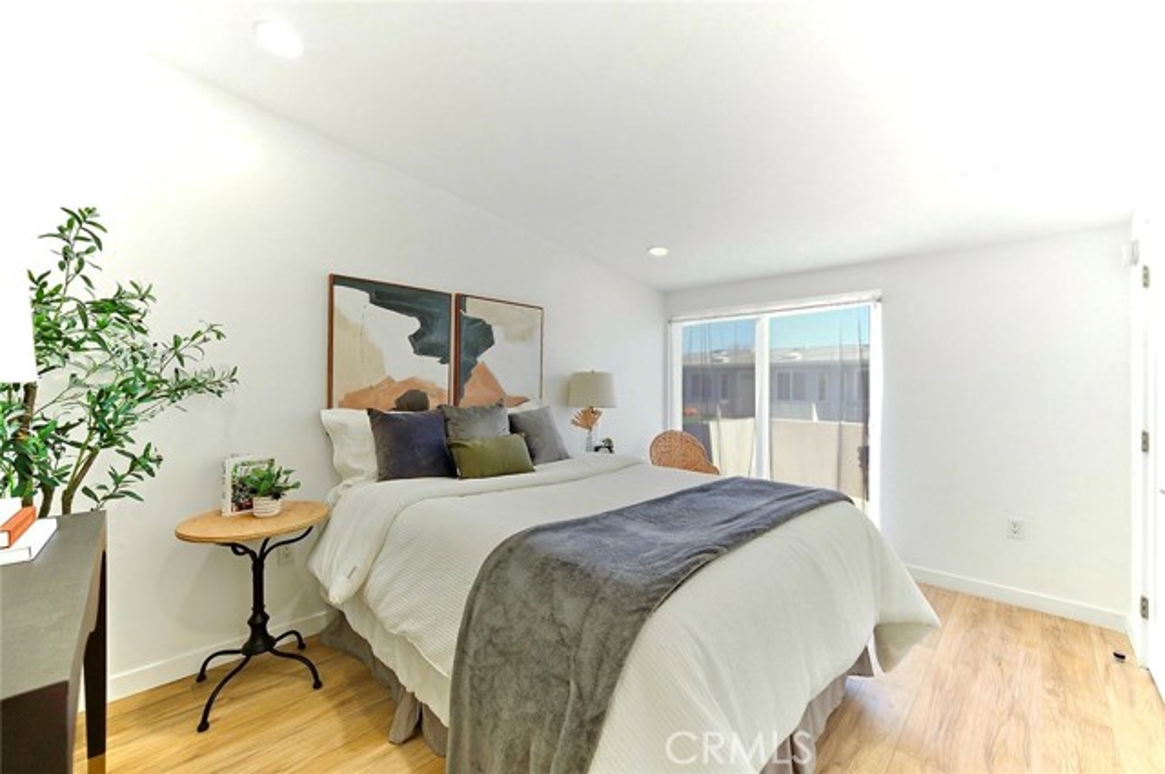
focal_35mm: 14
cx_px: 582
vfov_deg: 81.1
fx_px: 452
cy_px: 387
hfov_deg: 104.3
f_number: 5.6
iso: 1000
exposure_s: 1/2500
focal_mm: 14
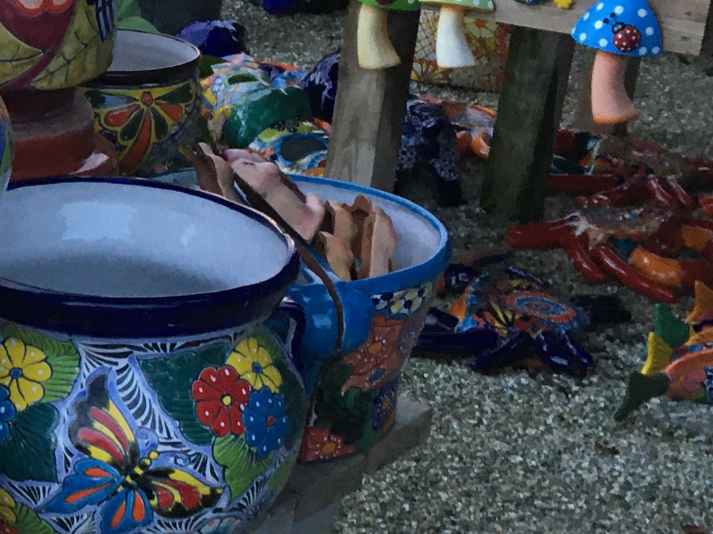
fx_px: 2142
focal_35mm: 104
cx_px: -393
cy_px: 278
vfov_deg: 14.2
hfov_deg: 16.9
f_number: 2.2
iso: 80
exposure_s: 1/30
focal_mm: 4.15
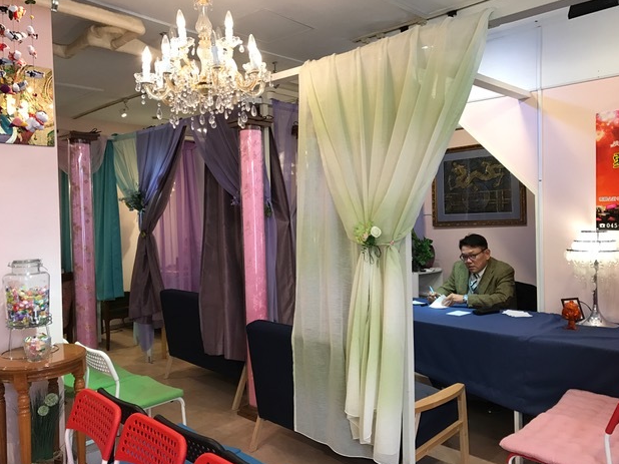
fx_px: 518
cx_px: 310
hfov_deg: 61.7
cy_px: 237
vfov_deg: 48.2
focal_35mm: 29
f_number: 1.8
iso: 40
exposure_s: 1/33
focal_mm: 3.99
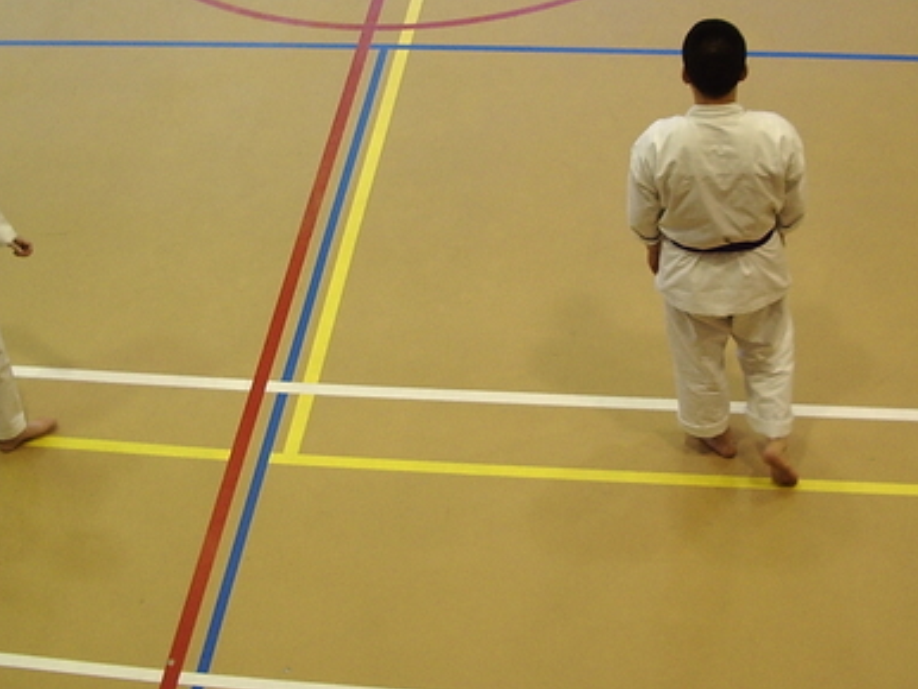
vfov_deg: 22.9
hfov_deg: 30.2
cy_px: 226
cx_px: 414
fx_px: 1698
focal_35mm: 64
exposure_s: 1/20
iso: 100
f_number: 2.6
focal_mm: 5.8
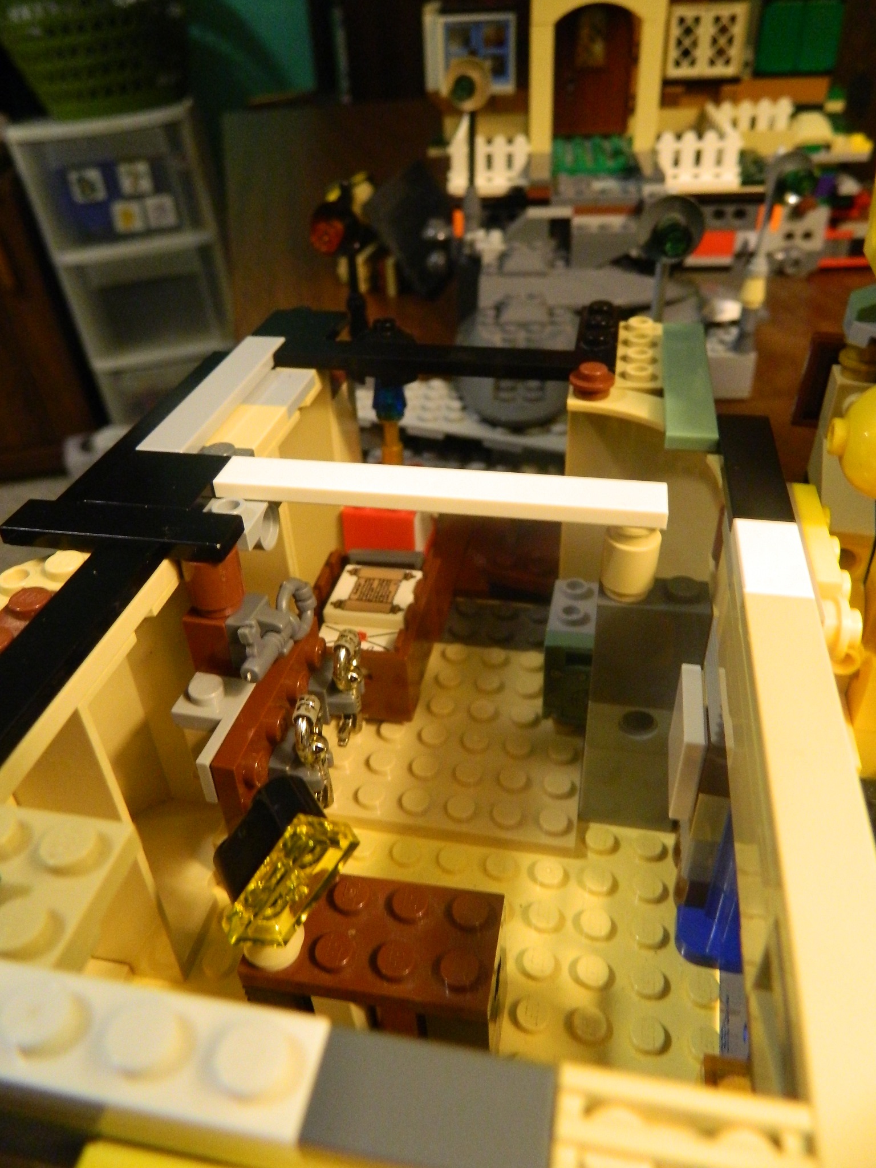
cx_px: 438
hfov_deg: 54.9
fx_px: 844
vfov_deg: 69.4
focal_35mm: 25
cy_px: 584
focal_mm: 4.5
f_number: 3.1
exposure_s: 1/25
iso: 400
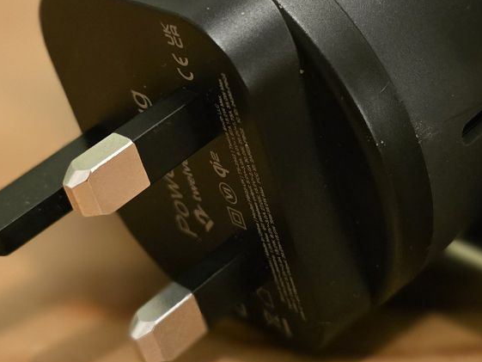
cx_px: 291
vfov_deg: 17.9
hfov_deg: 23.8
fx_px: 1142
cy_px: 105
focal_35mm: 82
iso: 1600
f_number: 1.7
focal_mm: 6.3
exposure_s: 1/100
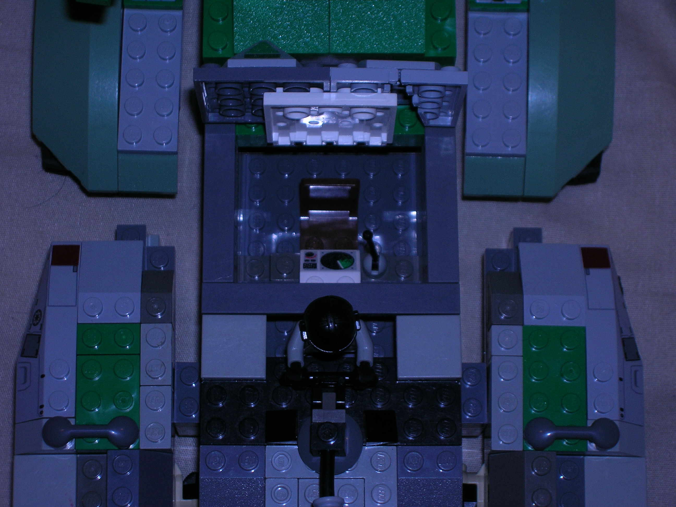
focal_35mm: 86
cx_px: 338
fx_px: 1679
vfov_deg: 17.2
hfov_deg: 22.8
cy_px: 254
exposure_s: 1/60.1
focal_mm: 14.3
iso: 50
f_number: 4.4
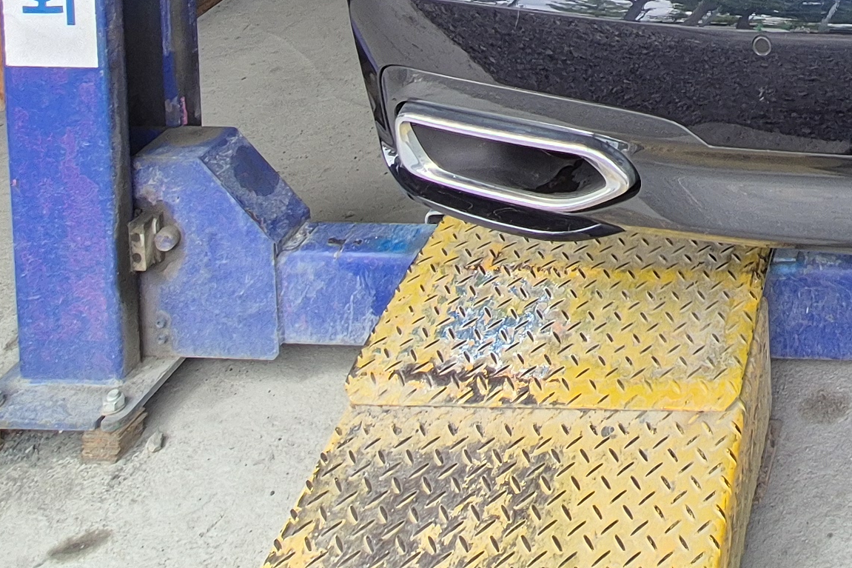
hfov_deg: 35.5
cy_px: -412
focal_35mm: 47
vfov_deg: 21.0
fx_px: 1112
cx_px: 950
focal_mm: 2.2
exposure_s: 1/147
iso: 50
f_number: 2.2
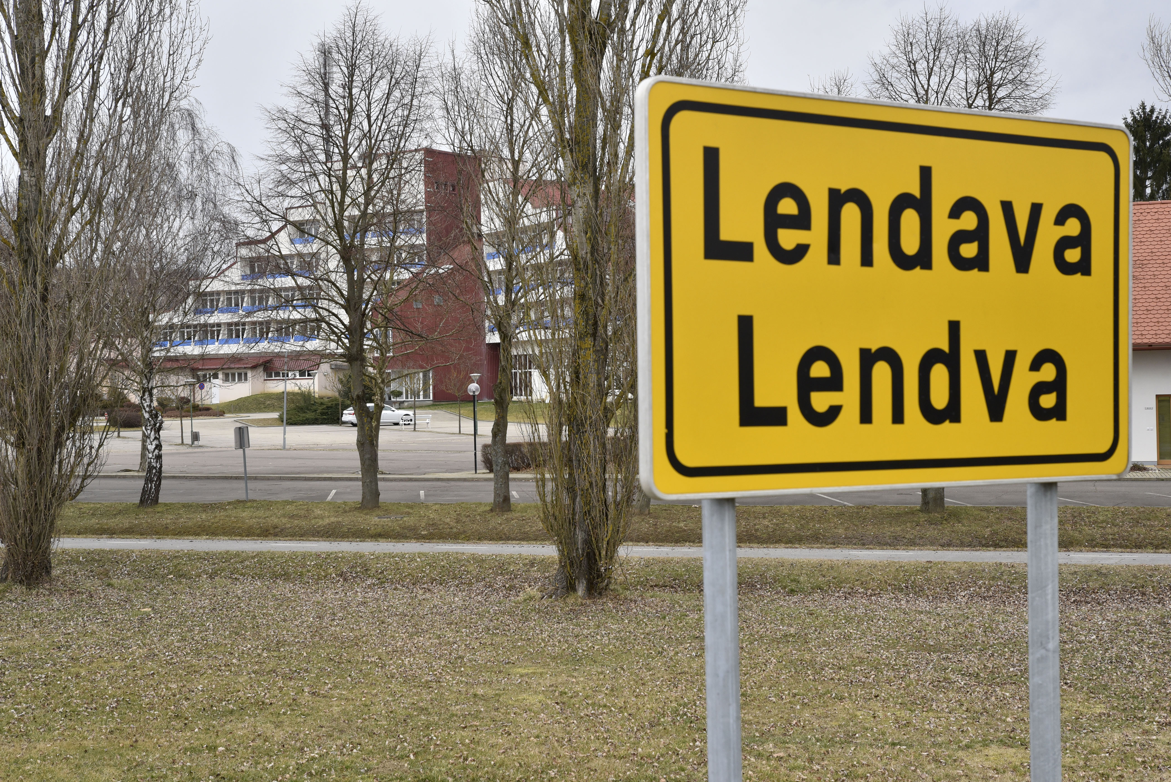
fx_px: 1790
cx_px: 586
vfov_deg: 24.6
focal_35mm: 55
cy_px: 391
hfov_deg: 36.2
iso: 800
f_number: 9
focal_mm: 55
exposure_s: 1/320
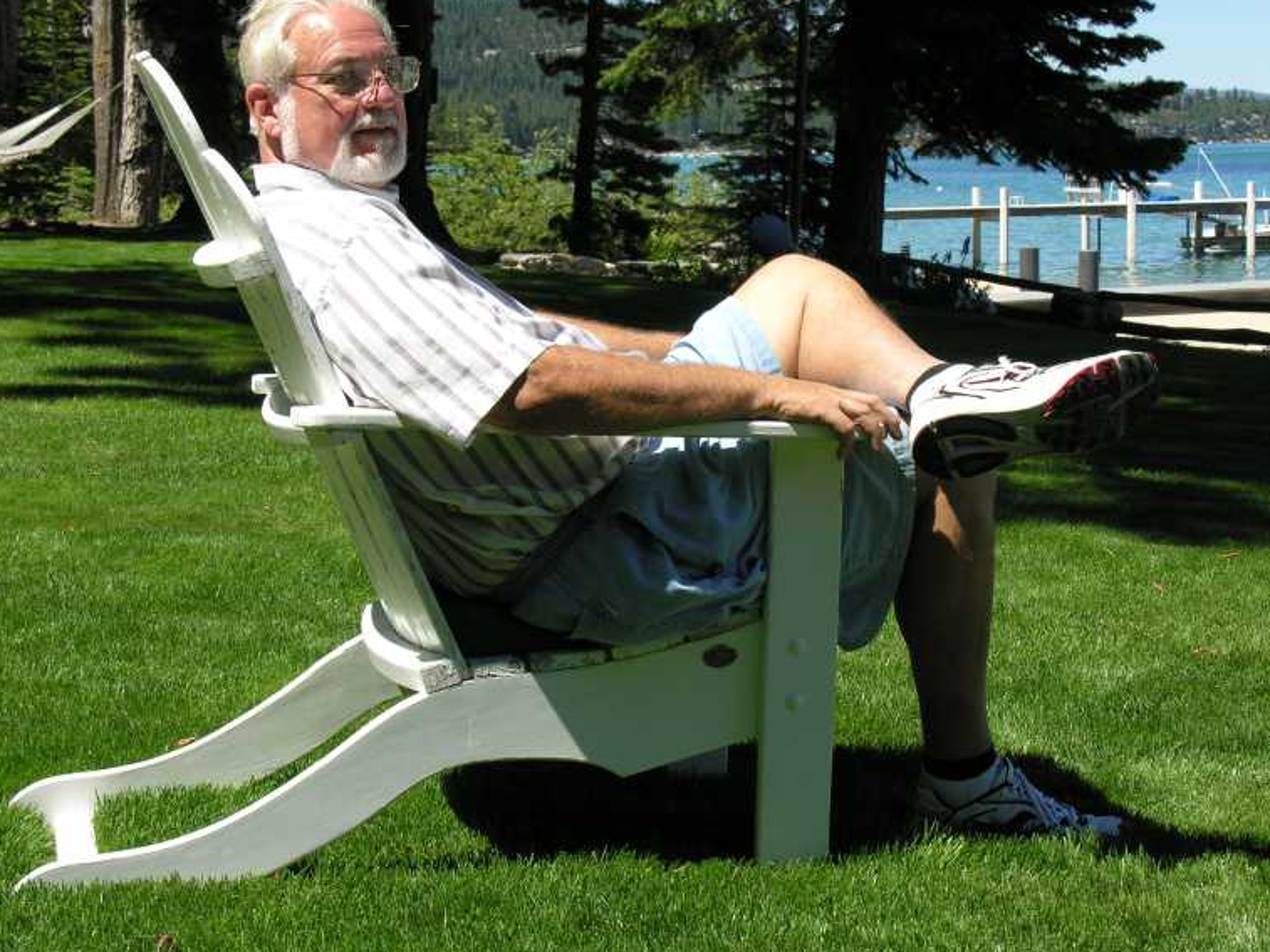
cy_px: 431
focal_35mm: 73
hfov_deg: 26.7
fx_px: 2679
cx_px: 638
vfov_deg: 20.2
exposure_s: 1/201
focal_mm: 16.4
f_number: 5.6
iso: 50
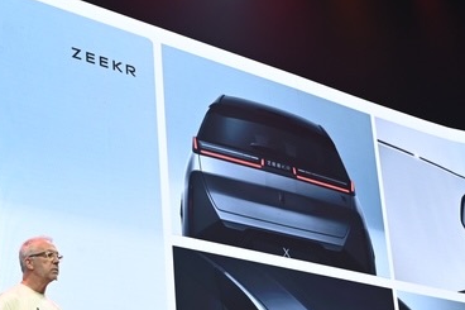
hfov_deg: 23.5
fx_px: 1053
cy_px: 149
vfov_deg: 16.7
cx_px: -30
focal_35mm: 82
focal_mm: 26.5
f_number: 4
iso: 400
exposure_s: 1/100
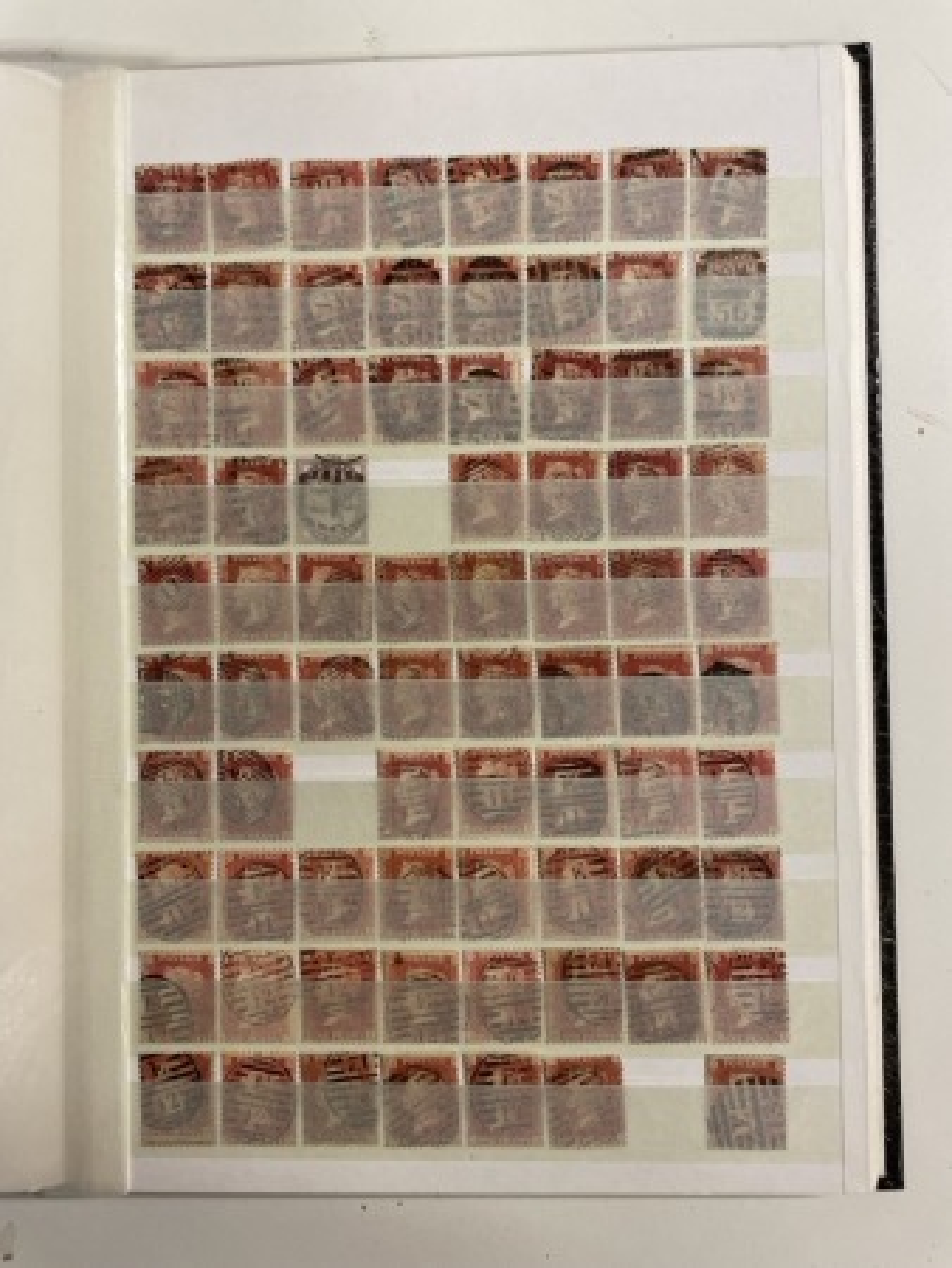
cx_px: 476
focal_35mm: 26
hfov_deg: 53.1
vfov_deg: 67.3
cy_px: 634
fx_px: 952
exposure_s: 1/100
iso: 100
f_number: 1.6
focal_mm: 4.2
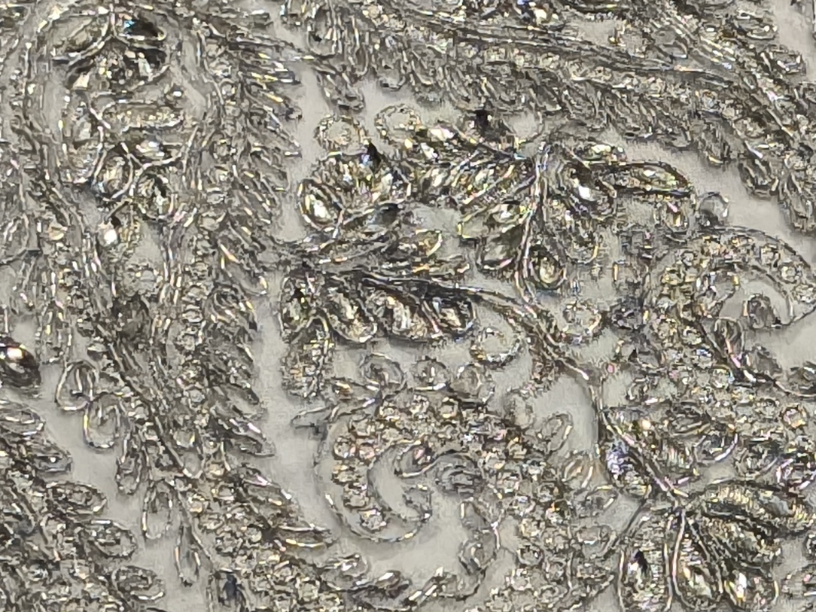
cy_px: 297
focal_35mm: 121
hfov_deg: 16.3
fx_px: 2852
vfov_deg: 12.2
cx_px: 522
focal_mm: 6.57
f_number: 1.6
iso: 5000
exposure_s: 1/8000
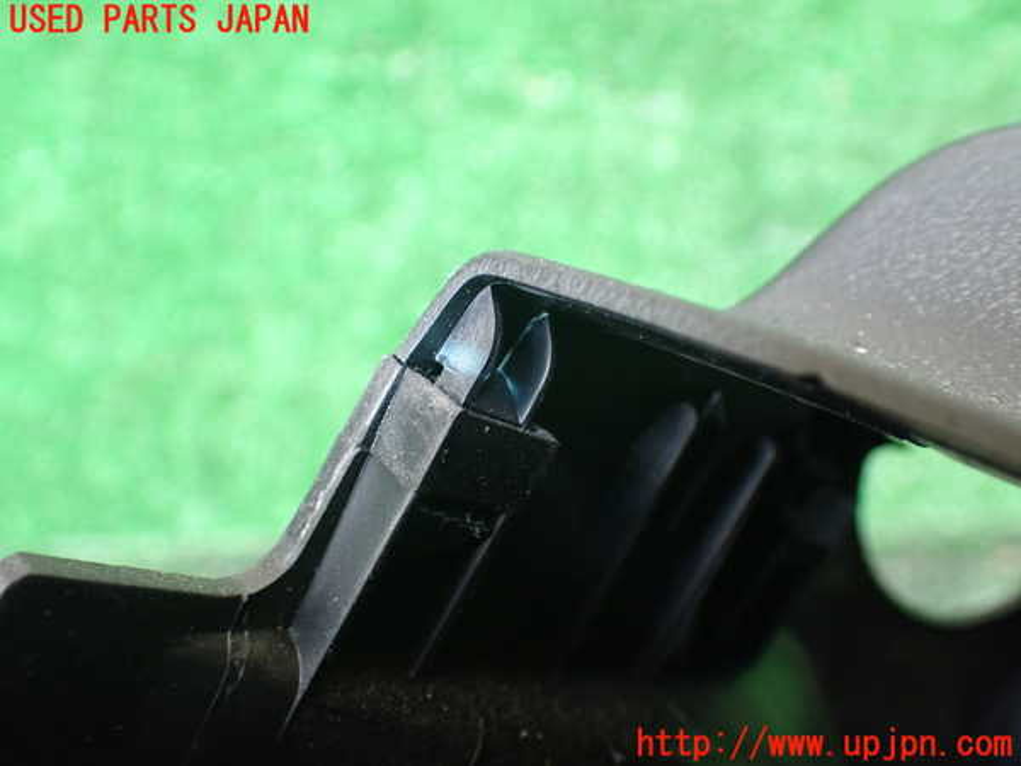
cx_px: 510
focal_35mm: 38
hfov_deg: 49.0
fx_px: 1121
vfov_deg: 37.7
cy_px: 383
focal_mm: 6.83
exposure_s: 1/100
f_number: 2.7
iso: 800
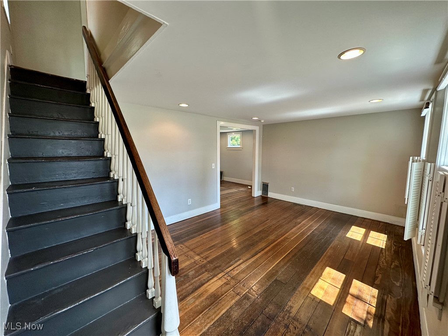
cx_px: 224
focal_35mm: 14
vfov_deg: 85.7
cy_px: 168
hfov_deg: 102.1
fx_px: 181
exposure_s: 1/120
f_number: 2.2
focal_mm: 2.22
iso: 160
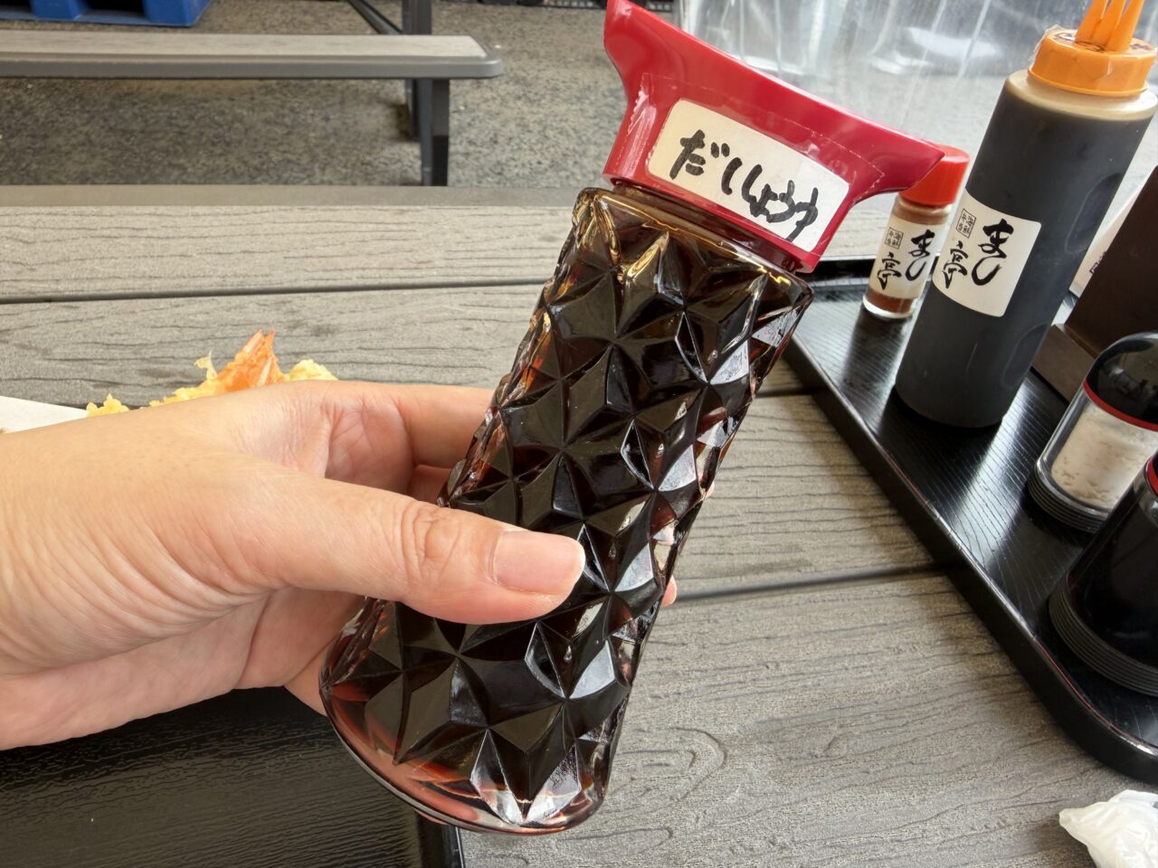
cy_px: 434
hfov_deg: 71.6
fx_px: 803
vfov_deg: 56.8
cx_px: 579
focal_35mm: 24
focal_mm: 2.22
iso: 50
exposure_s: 1/121
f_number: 2.2
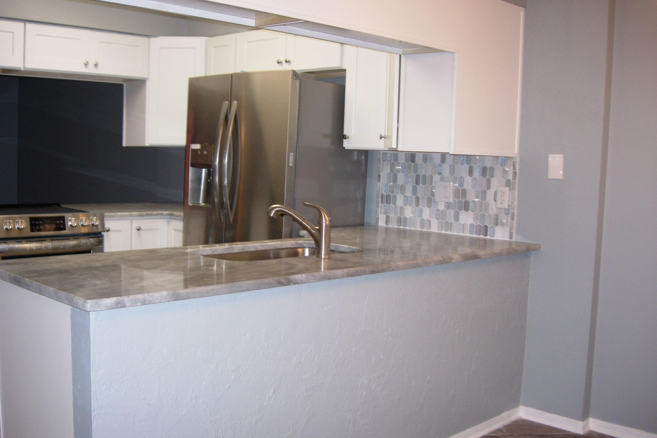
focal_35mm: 40
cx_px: 326
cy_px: 232
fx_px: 730
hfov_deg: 48.5
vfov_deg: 33.4
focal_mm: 7.8
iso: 79
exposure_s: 1/32
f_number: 2.8
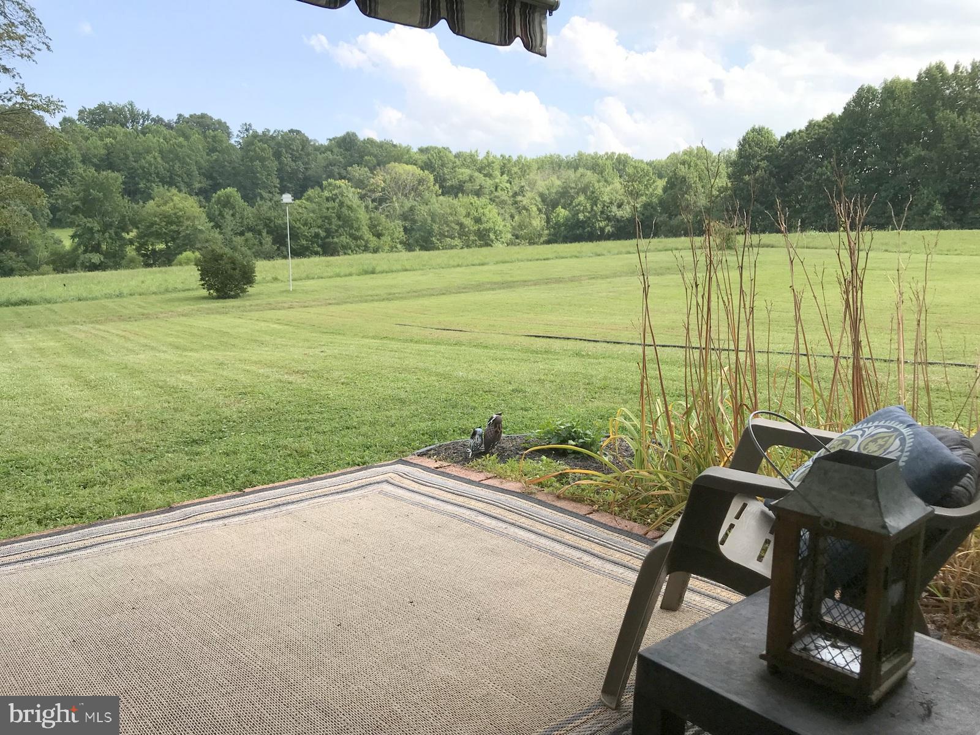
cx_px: 490
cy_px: 368
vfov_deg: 49.7
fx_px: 793
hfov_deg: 63.4
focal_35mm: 28
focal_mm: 3.99
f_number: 1.8
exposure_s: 1/1330
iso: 20
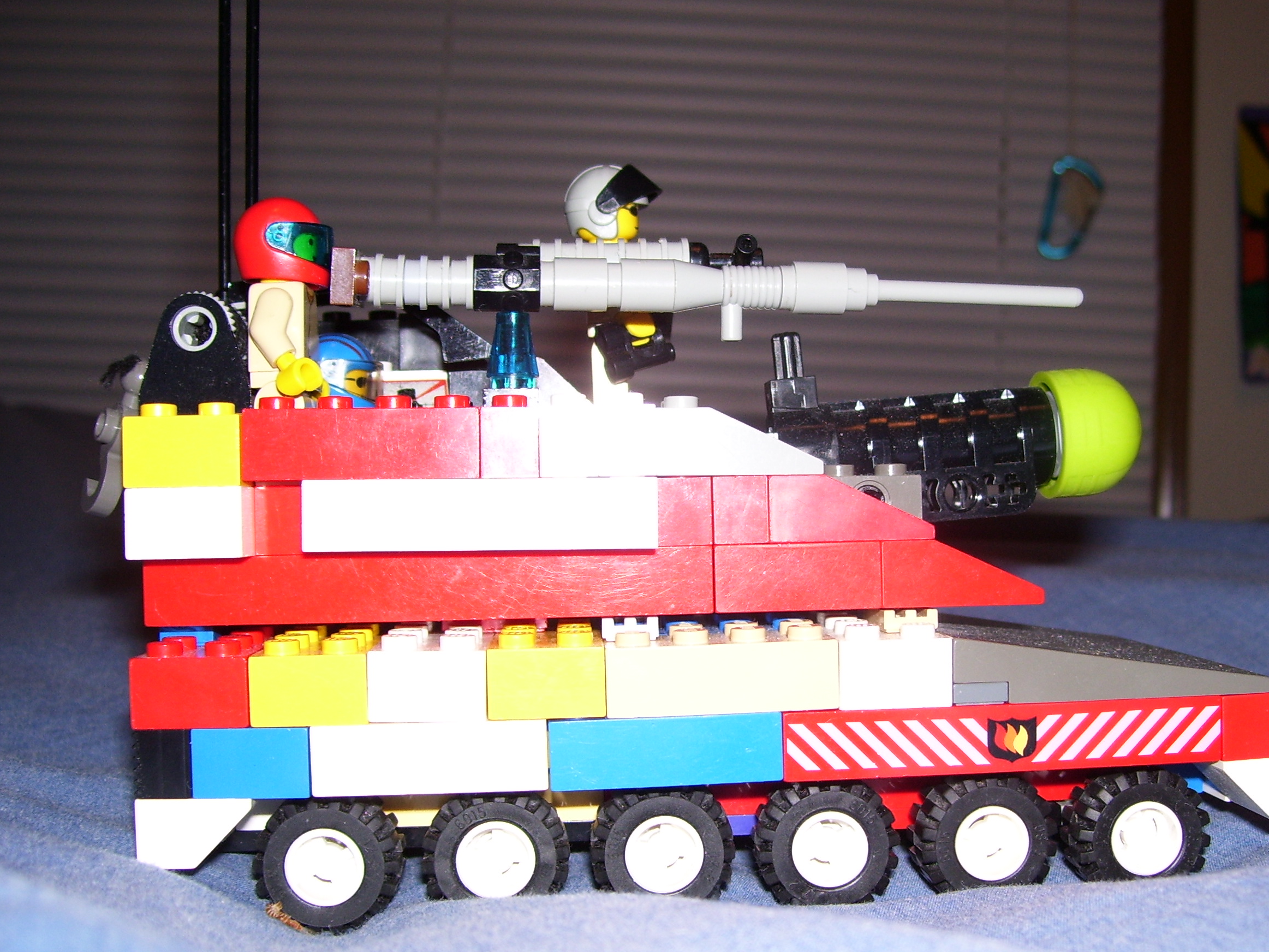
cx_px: 686
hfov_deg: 45.7
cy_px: 510
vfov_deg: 35.1
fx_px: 1503
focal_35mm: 41
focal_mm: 6
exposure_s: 1/60
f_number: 2.7
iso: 80
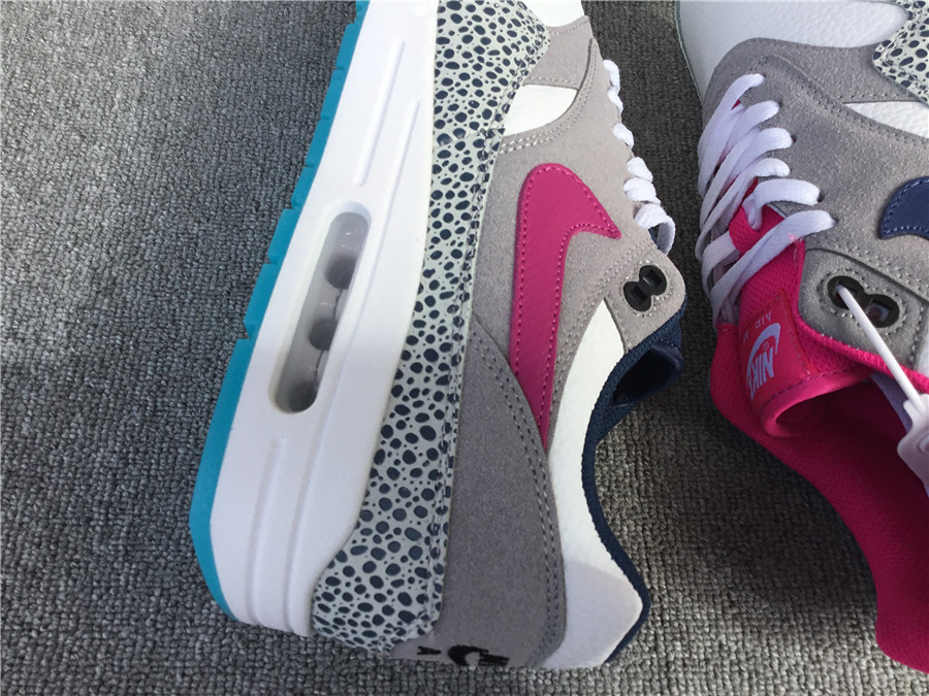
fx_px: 832
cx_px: 464
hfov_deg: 58.4
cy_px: 348
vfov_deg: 45.4
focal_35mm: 31
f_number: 2.4
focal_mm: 3.3
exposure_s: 1/407
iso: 25
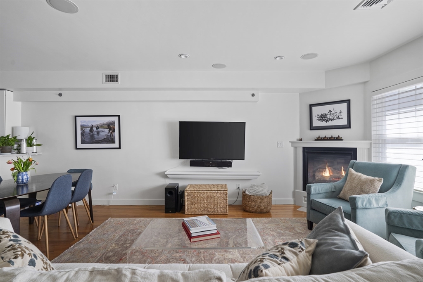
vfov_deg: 67.4
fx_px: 212
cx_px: 212
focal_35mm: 18
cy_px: 141
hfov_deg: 90.0
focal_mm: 18
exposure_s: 1/1.25
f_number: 7.1
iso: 320
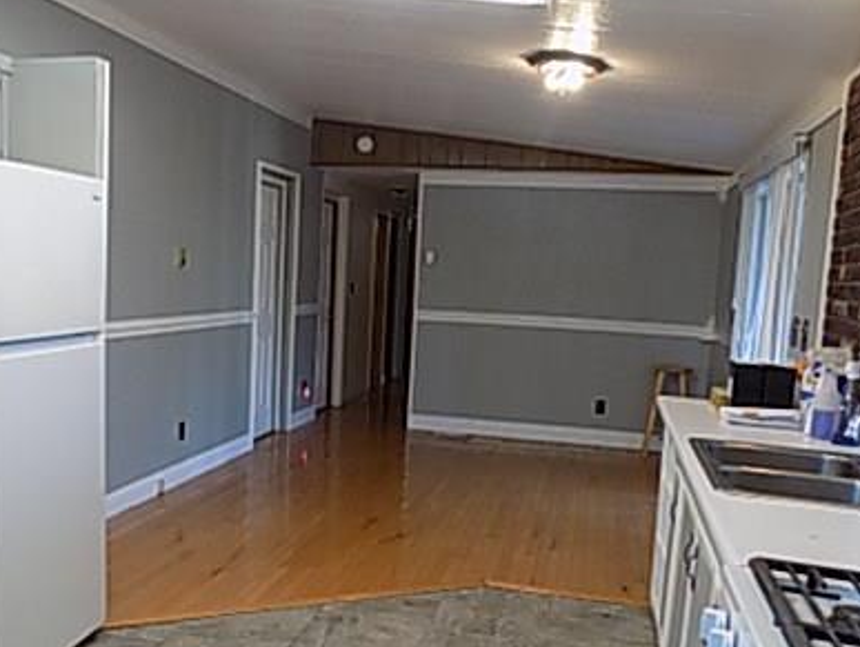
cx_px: 307
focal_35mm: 38
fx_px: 945
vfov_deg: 37.5
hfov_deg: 48.3
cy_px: 405
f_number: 3.1
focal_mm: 4
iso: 160
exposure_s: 1/30
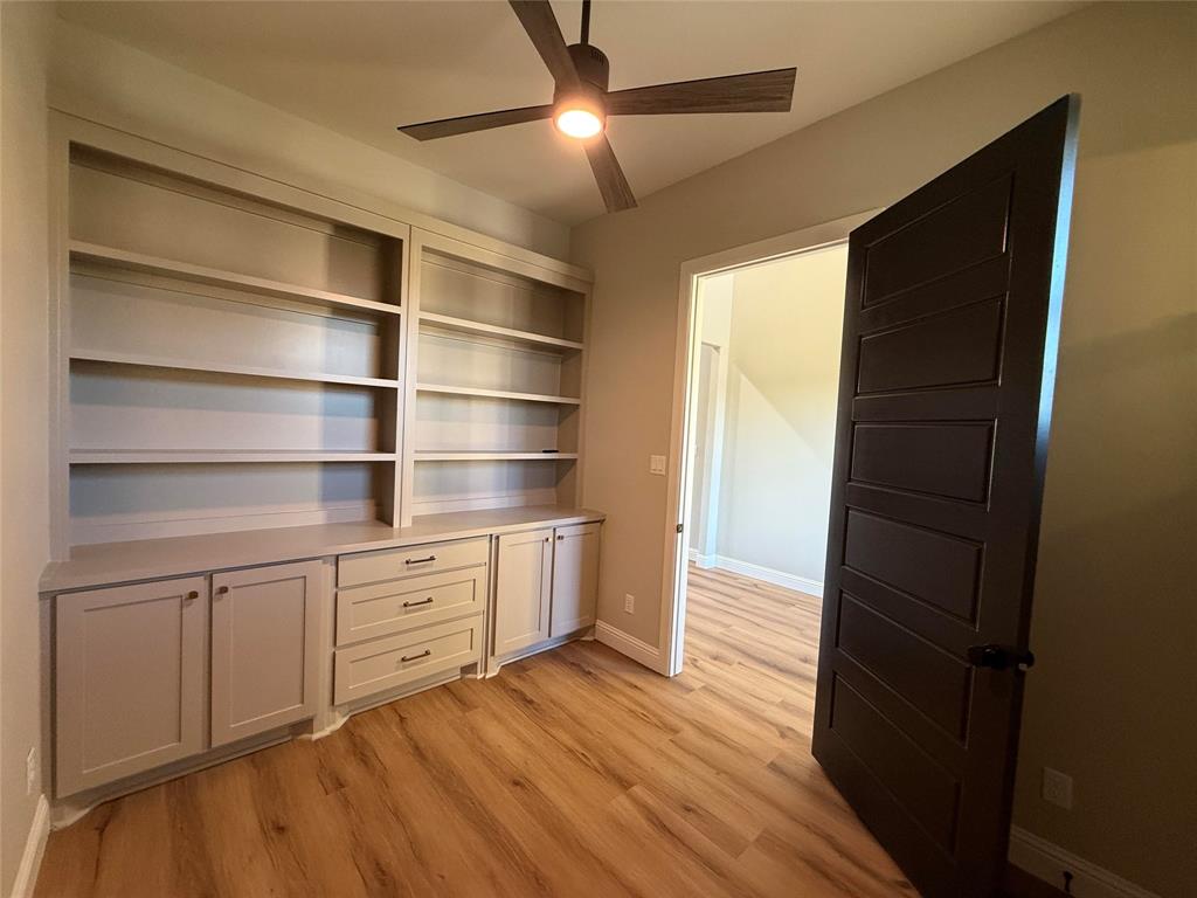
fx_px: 484
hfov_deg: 102.1
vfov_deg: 85.7
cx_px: 598
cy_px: 449
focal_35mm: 14
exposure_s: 1/59
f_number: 2.2
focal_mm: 2.22
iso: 200
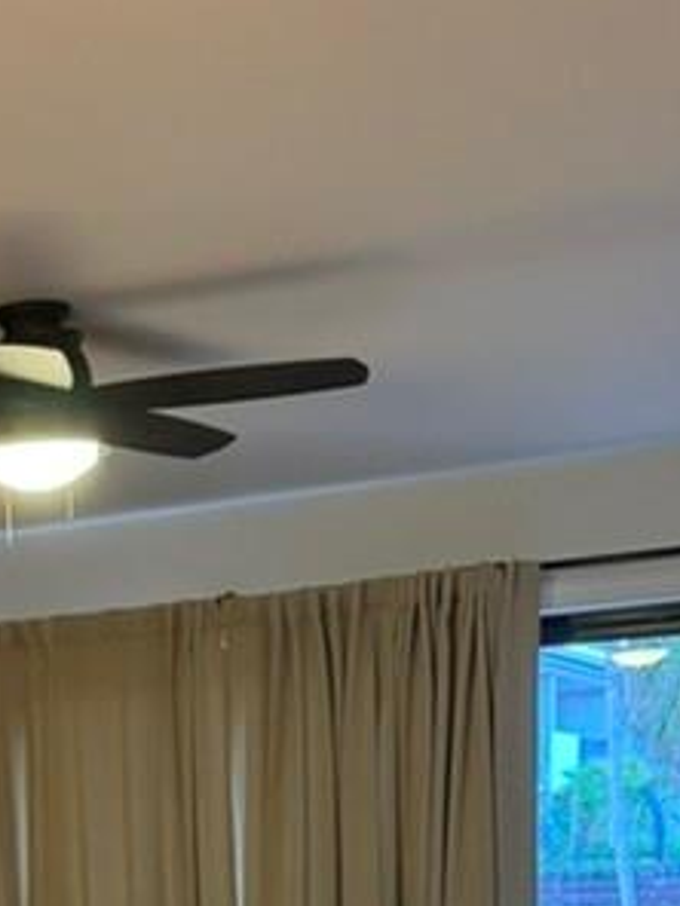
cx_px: -74
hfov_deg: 17.2
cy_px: 1362
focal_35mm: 83
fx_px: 2174
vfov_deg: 20.2
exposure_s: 1/60
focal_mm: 6.76
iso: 400
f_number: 1.78
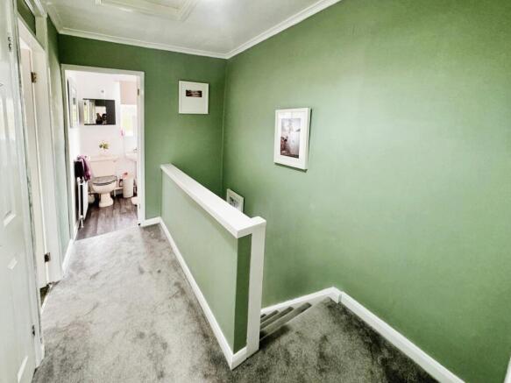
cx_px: 256
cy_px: 192
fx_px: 207
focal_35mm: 14
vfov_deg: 85.7
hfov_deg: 102.1
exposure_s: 1/50
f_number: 2.2
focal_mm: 2.22
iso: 320
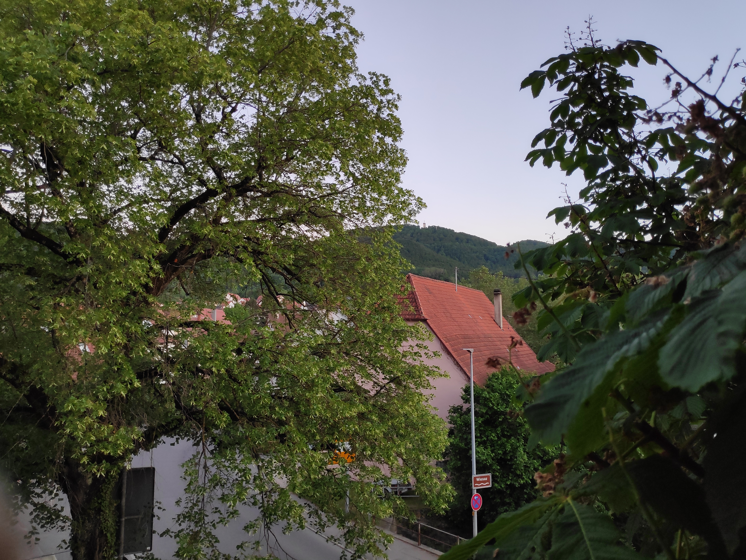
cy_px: 280
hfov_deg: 81.7
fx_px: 431
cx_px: 373
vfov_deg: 66.0
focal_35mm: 20
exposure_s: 1/100
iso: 220
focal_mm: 3.94
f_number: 1.9
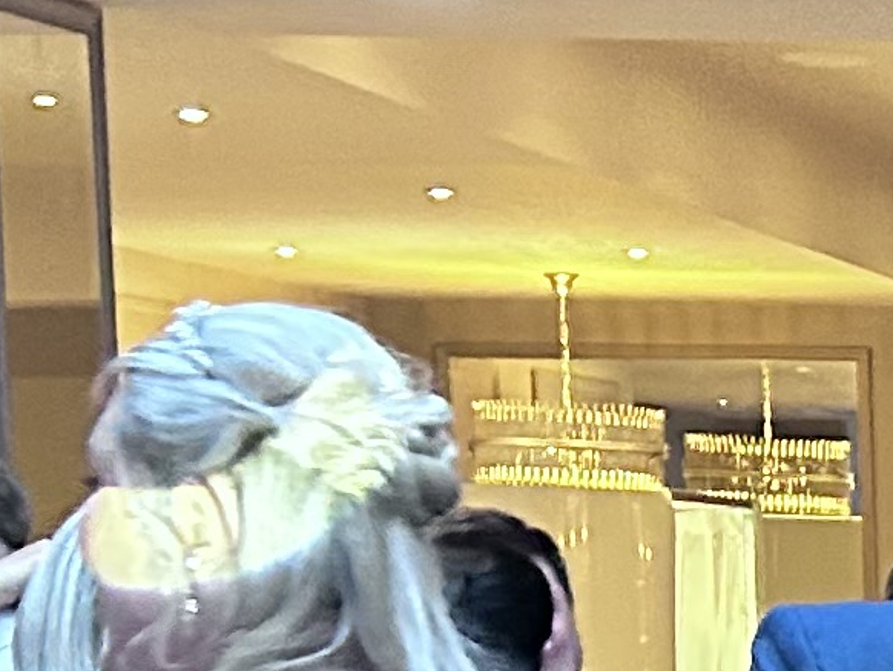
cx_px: 1993
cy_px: 1235
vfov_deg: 8.0
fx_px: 4645
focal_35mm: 180
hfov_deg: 9.9
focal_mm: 5.7
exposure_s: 1/50
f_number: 1.5
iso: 400
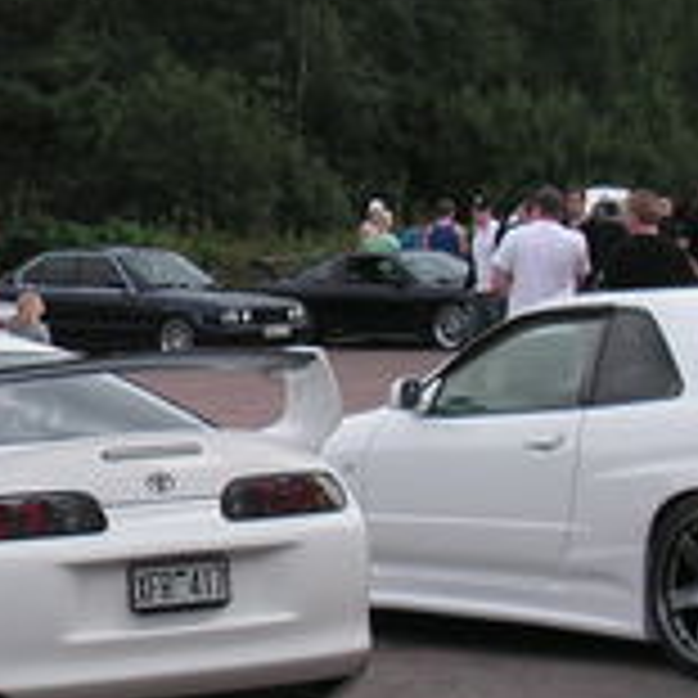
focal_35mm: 139
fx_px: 3171
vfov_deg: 12.6
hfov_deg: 12.3
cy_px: 396
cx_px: -90
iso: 50
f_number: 3.3
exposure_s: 1/180
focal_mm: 6.3
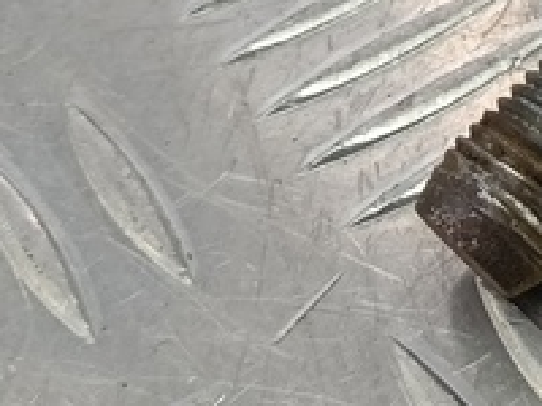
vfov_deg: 12.1
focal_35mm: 118
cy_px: -157
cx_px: 1168
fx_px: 1848
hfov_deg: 13.6
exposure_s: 1/50
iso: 140
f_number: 1.6
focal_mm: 4.11
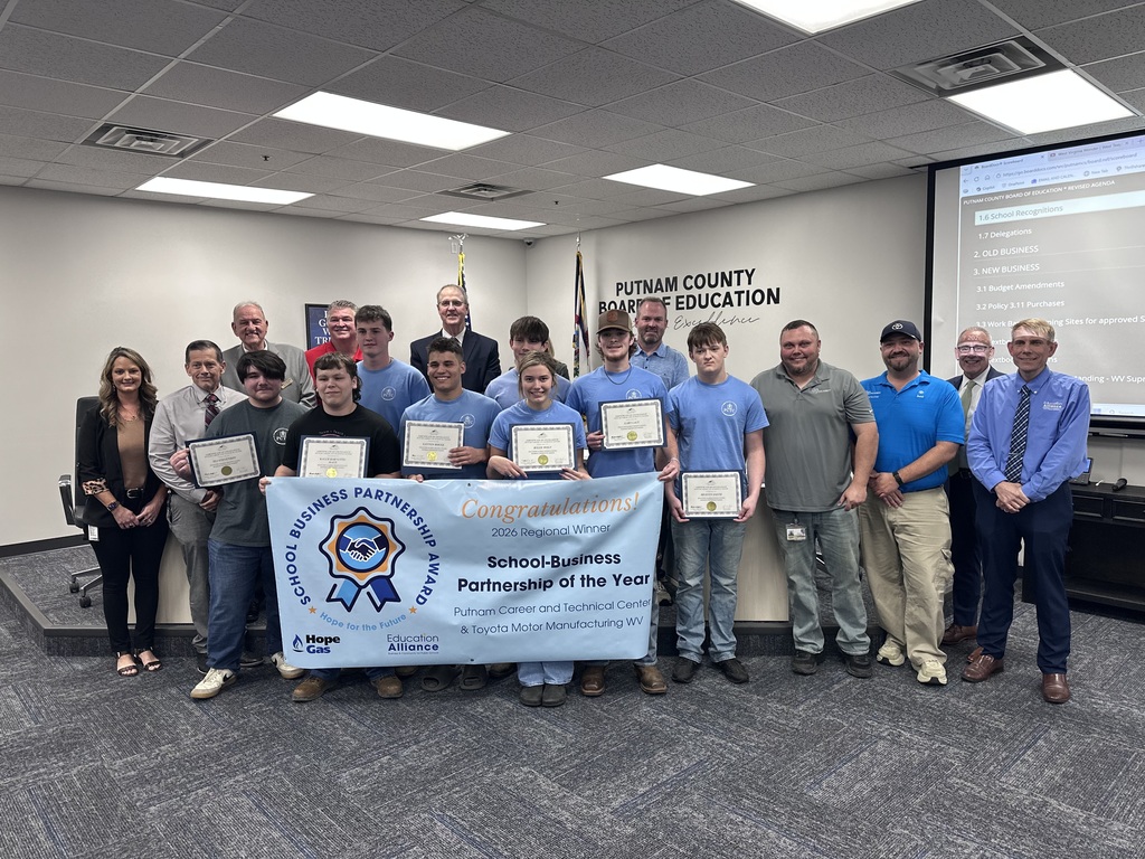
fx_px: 794
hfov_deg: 71.6
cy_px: 430
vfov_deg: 56.8
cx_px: 572
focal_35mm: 24
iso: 200
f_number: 1.78
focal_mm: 6.86
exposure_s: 1/120
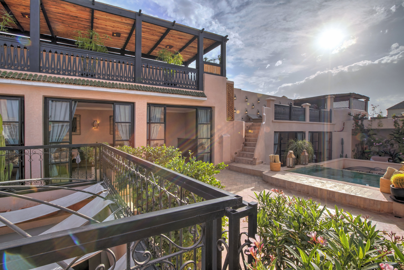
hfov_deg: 96.7
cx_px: 202
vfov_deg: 73.8
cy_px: 135
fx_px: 180
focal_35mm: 16
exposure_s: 1/125
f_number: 22
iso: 100
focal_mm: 16
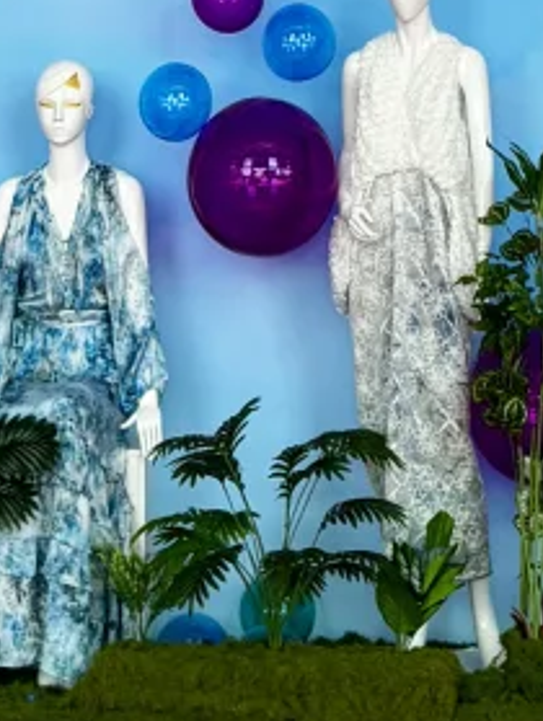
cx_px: 334
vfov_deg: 12.6
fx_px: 2796
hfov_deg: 11.1
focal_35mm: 134
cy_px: -801
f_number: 1.6
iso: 40
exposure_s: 1/260
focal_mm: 5.96
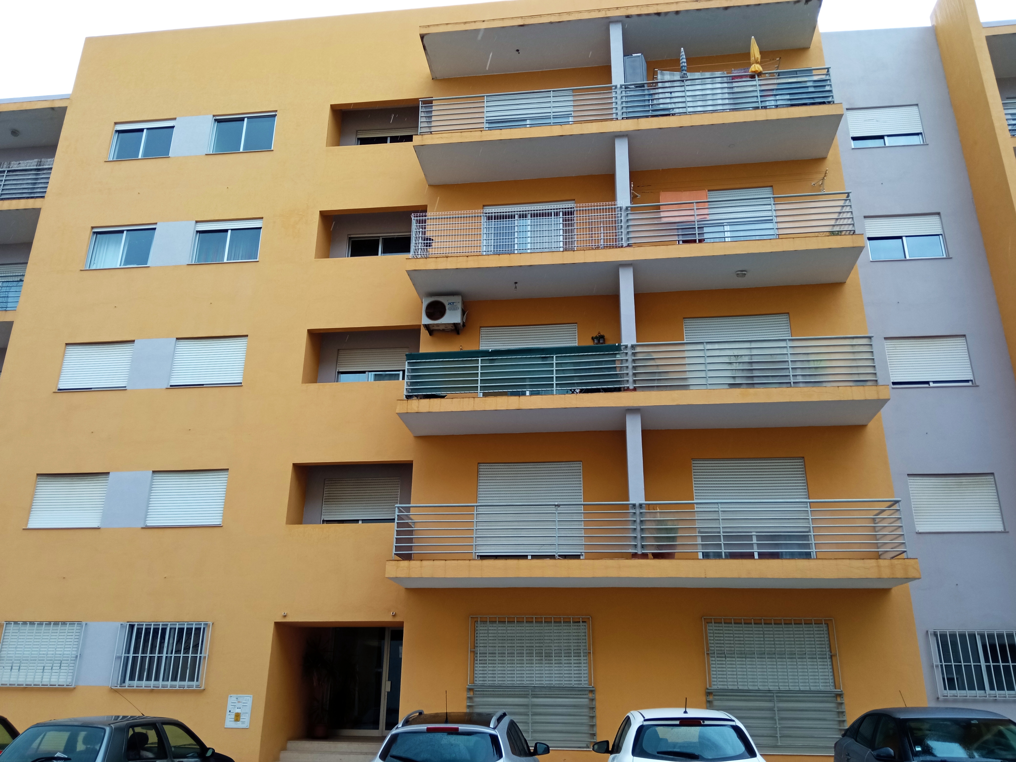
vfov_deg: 51.4
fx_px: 792
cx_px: 508
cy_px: 381
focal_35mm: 27
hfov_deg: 65.3
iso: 111
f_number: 2.2
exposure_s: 1/324
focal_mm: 3.79
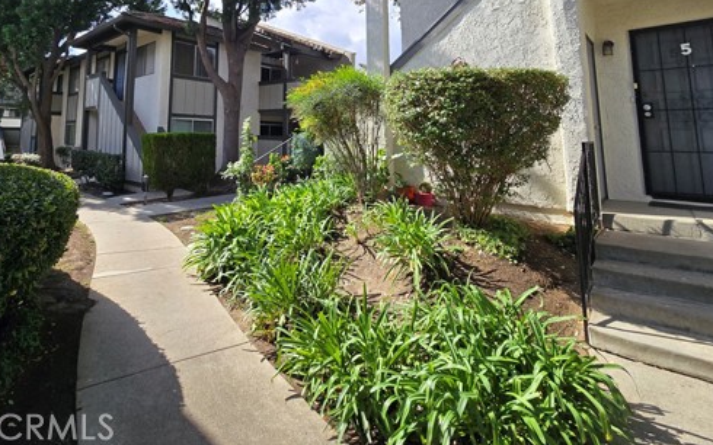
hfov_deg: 89.9
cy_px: 99
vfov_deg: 60.5
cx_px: 284
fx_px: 350
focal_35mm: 18
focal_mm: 2.2
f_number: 2.2
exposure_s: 1/1677
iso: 50
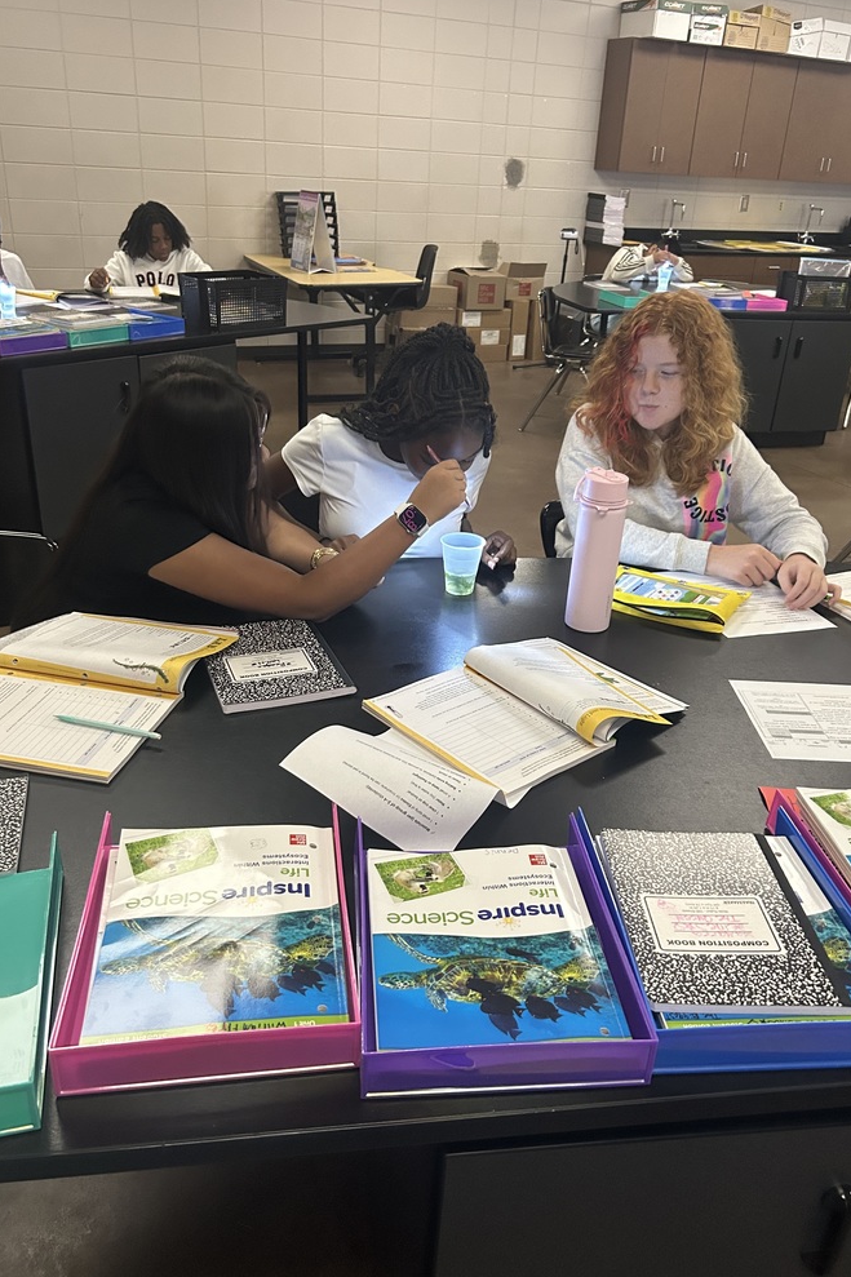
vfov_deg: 65.5
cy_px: 626
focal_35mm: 28
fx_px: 993
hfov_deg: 46.4
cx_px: 451
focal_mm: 5.7
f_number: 1.5
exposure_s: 1/60
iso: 400
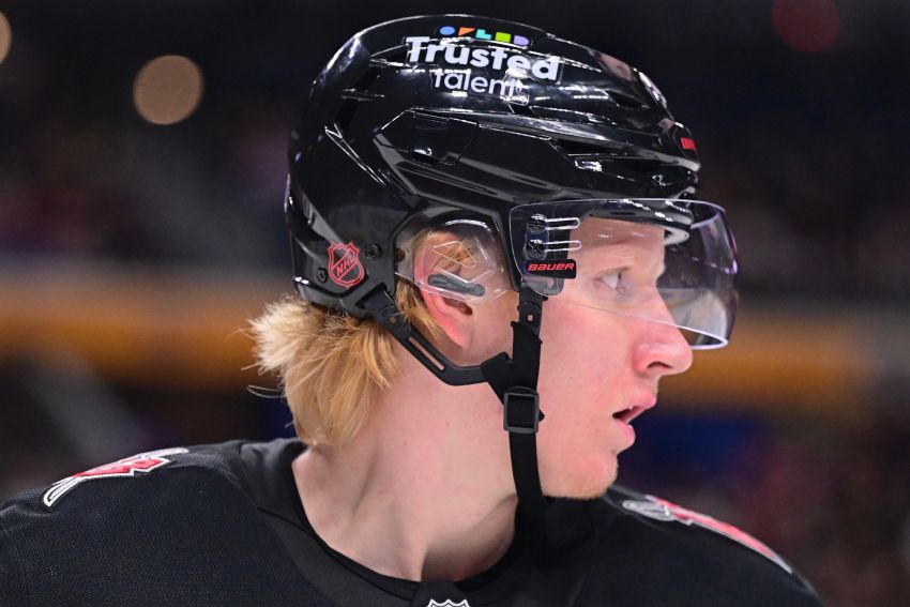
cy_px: 304
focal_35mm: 135
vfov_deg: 10.2
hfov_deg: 15.2
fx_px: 3413
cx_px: 455
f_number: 2.8
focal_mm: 135
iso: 3200
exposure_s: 1/2000
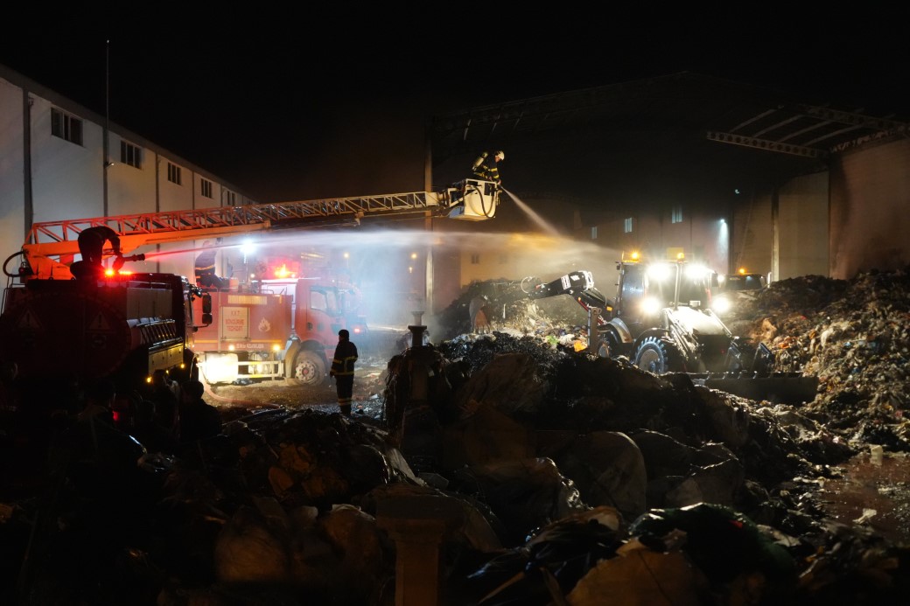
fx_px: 1036
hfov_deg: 47.4
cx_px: 455
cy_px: 303
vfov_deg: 32.6
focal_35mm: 41
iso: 12800
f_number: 4
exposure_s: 1/40
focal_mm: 41
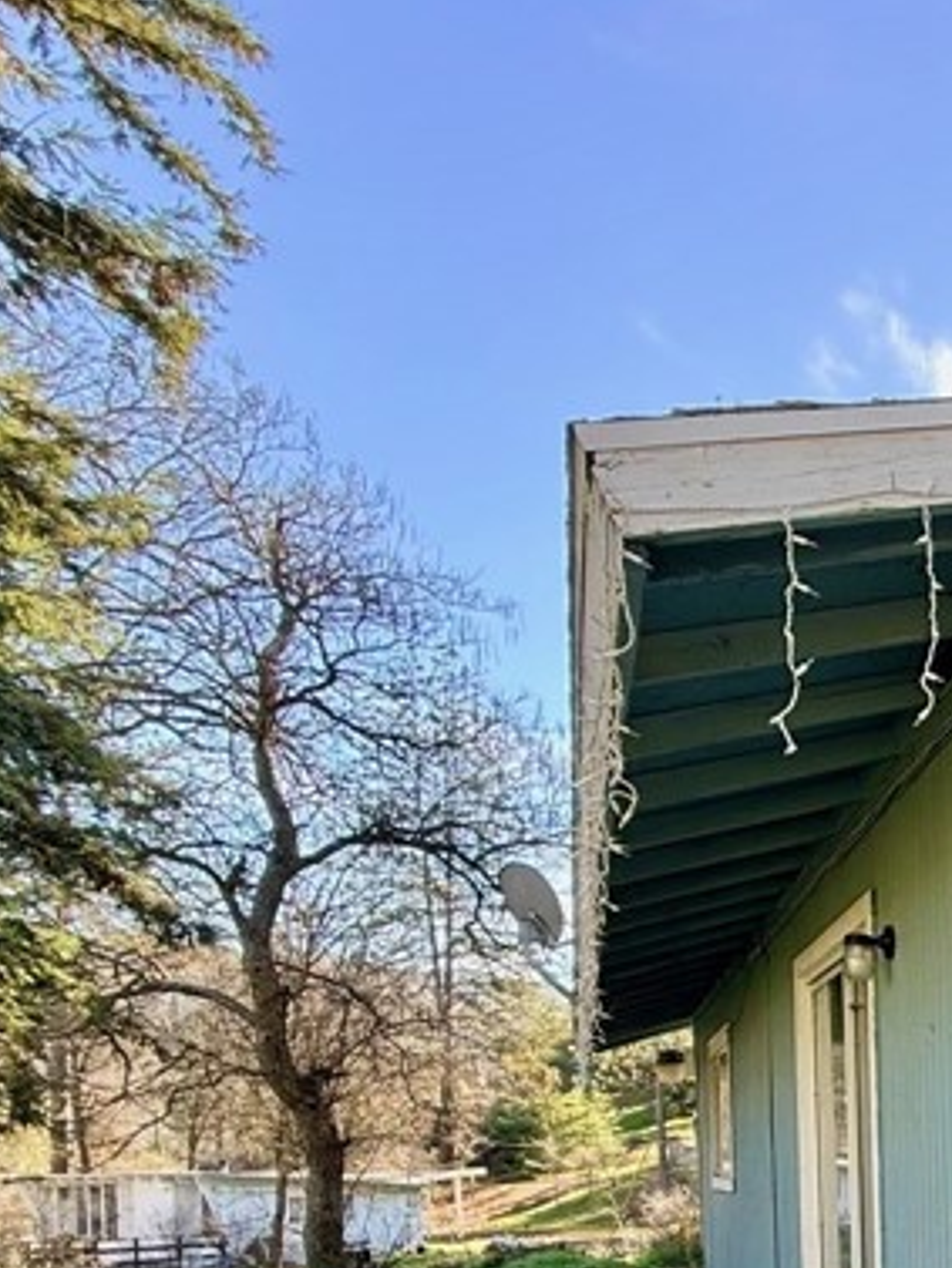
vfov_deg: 44.4
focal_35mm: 38
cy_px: 1150
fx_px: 1393
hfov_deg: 25.3
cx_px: 1524
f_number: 2.2
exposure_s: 1/167
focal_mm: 2.22
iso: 50
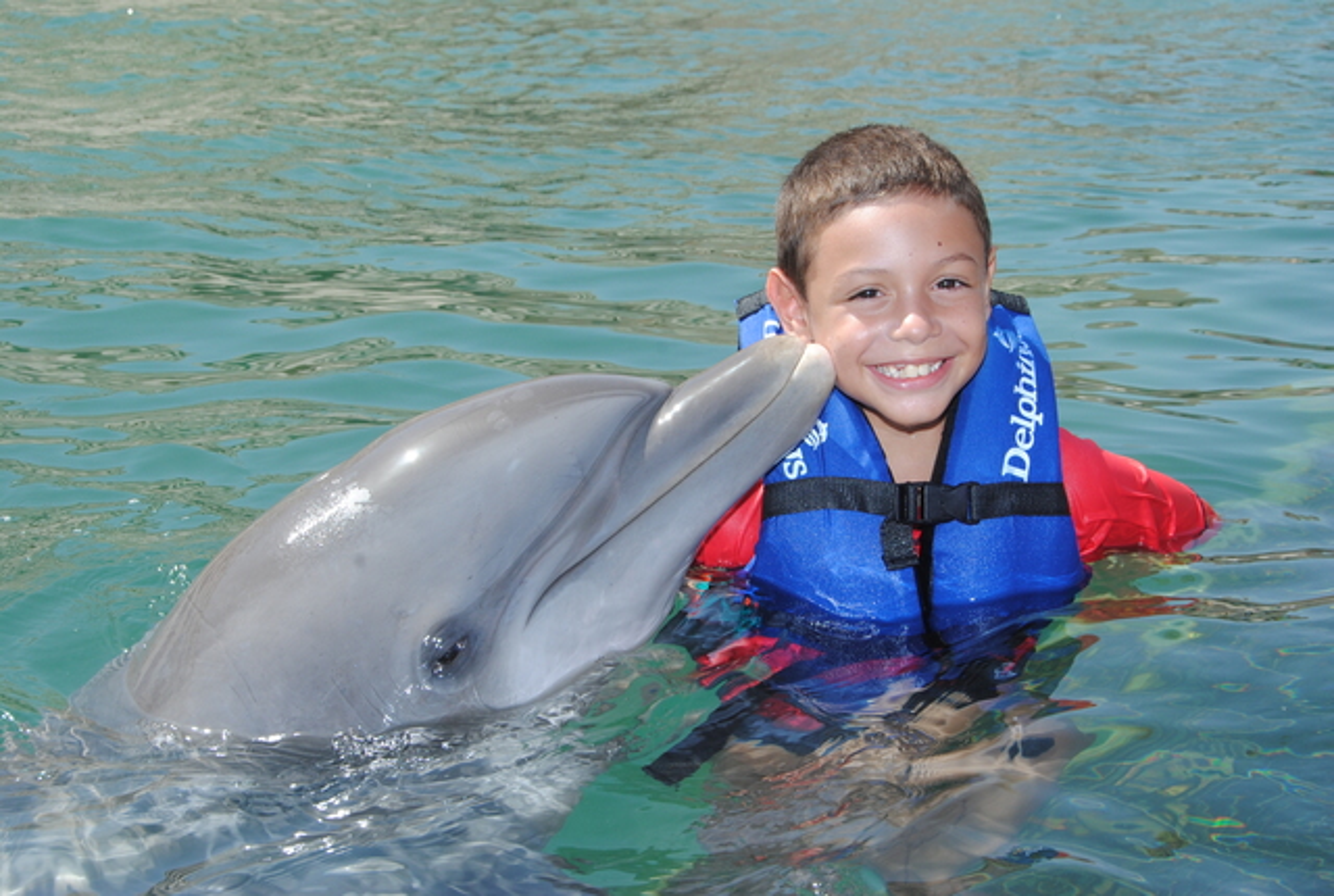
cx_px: 667
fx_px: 2897
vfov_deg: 17.6
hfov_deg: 25.9
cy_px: 448
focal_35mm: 78
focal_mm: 52
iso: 200
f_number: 11
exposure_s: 1/200
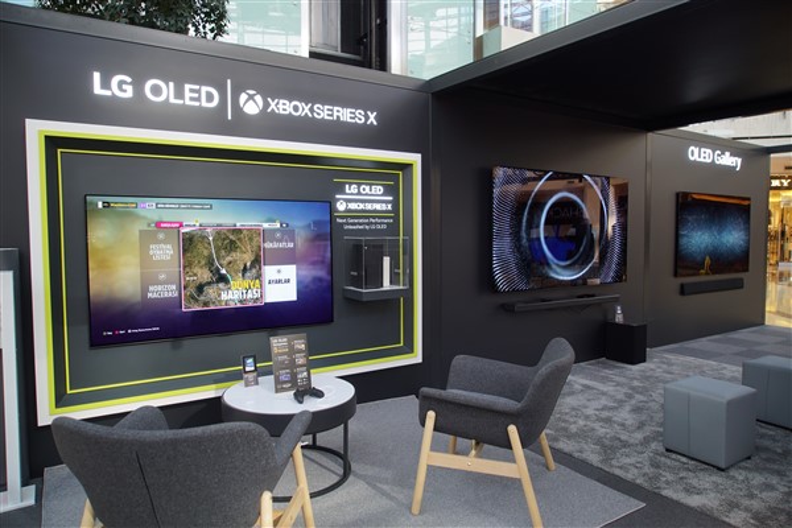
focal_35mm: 24
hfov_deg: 73.7
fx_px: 528
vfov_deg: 53.1
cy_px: 264
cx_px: 396
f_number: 4
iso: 250
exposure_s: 1/60
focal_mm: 24
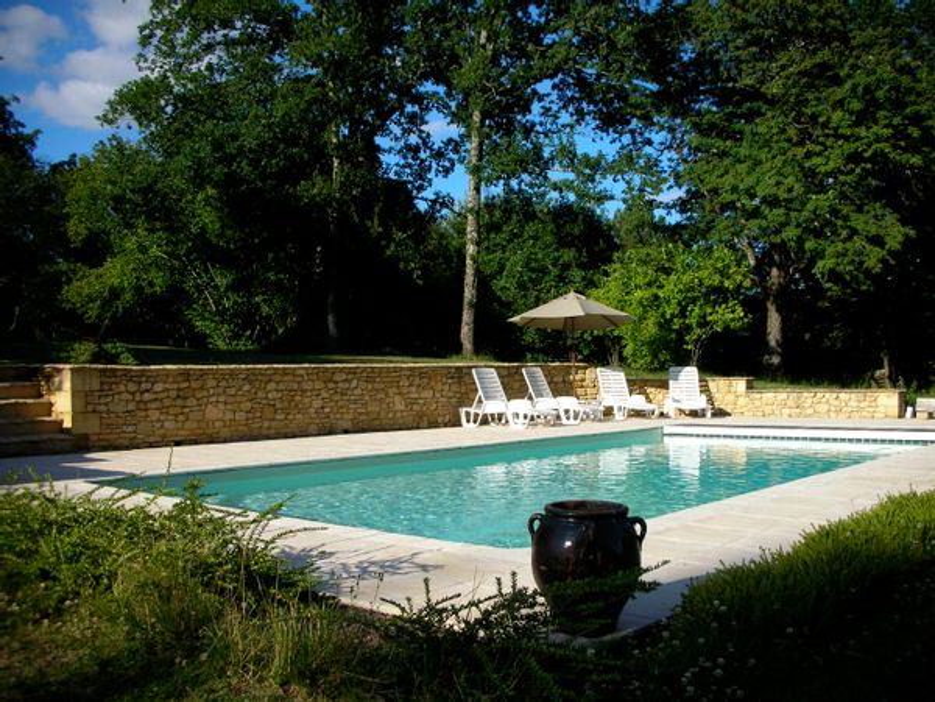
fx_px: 945
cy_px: 351
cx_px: 468
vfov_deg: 40.7
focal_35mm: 35
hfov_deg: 52.6
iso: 50
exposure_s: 1/132
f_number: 8.5
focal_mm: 5.8
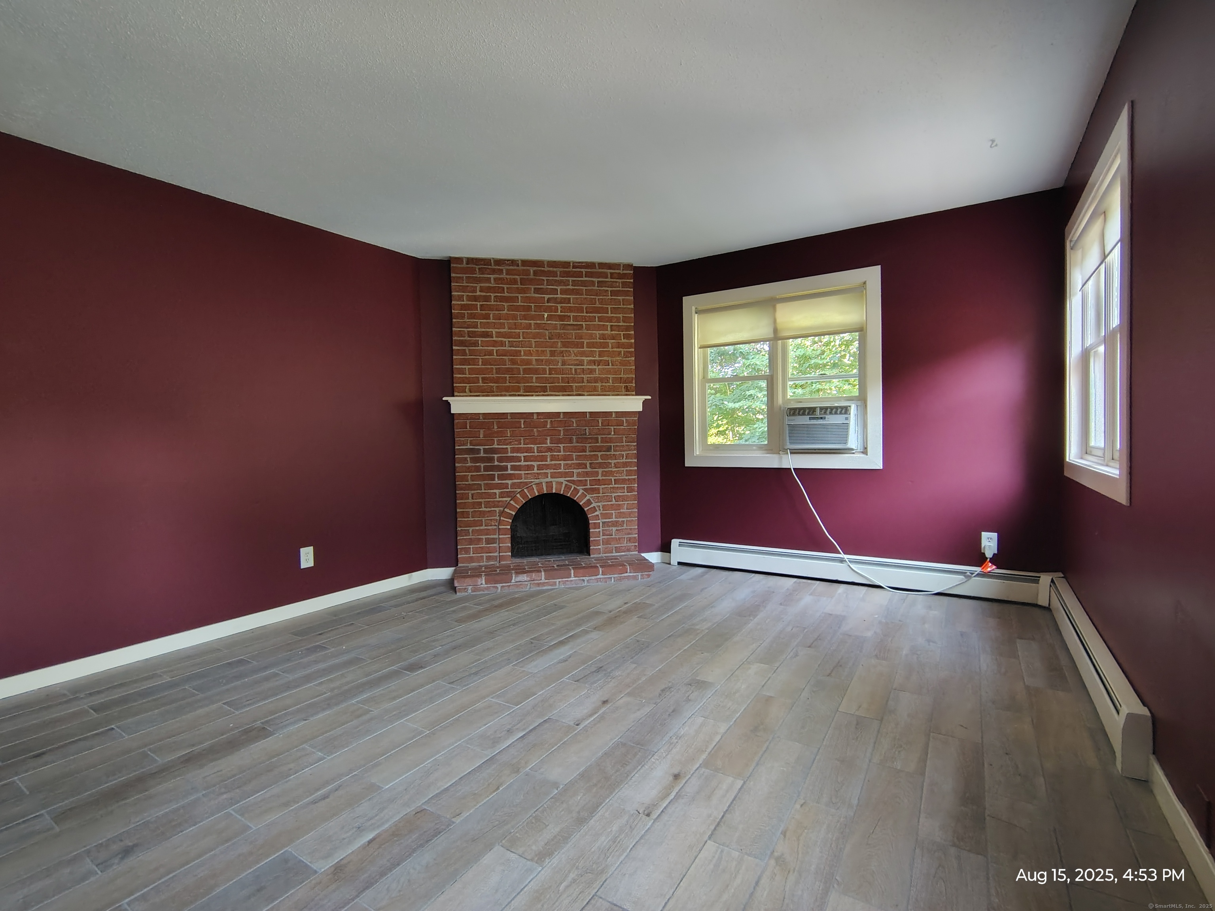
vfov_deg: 78.1
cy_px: 456
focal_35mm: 16
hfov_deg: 94.5
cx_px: 608
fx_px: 562
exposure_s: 1/24
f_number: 2.2
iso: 644
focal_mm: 2.13
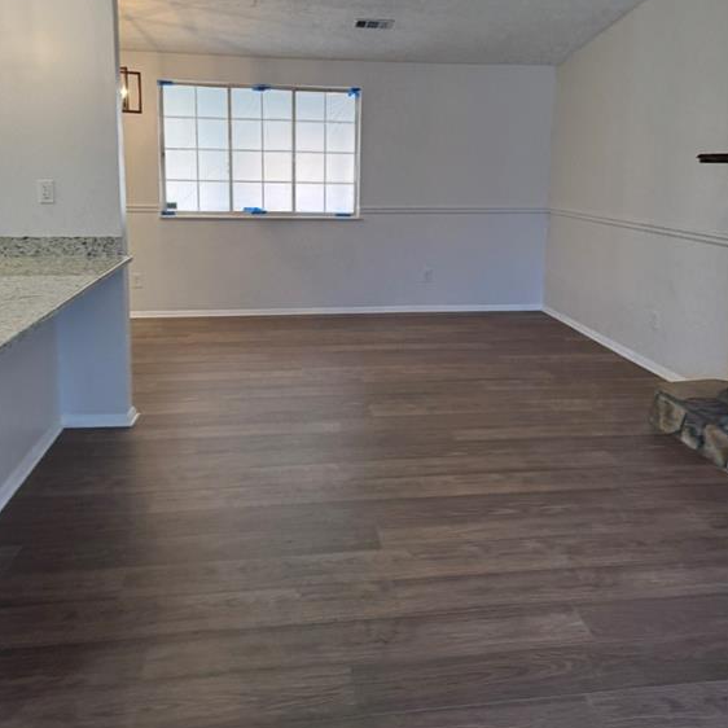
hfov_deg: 55.6
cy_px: 269
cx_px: 364
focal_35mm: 29
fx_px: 690
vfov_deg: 54.9
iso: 100
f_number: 1.78
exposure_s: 1/120
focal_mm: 6.76
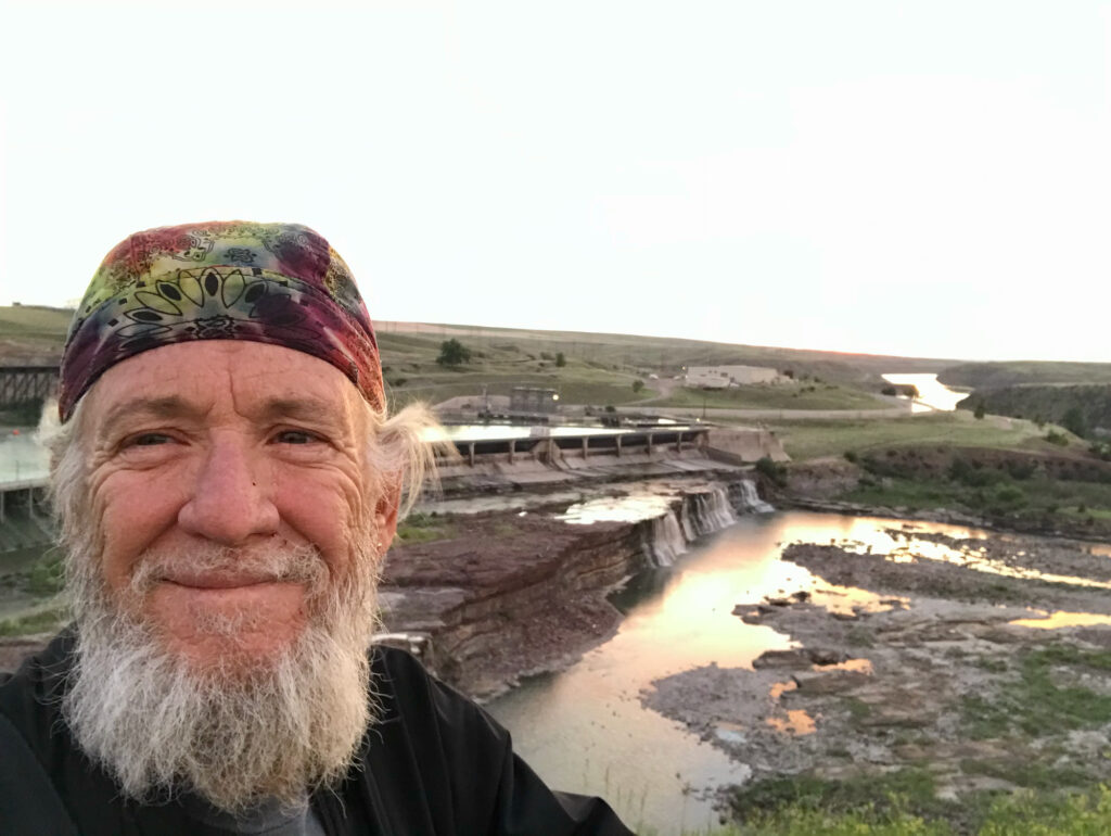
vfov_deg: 44.2
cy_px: 418
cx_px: 556
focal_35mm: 32
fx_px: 1028
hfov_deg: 56.8
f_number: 2.2
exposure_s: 1/30
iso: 64
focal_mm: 2.87
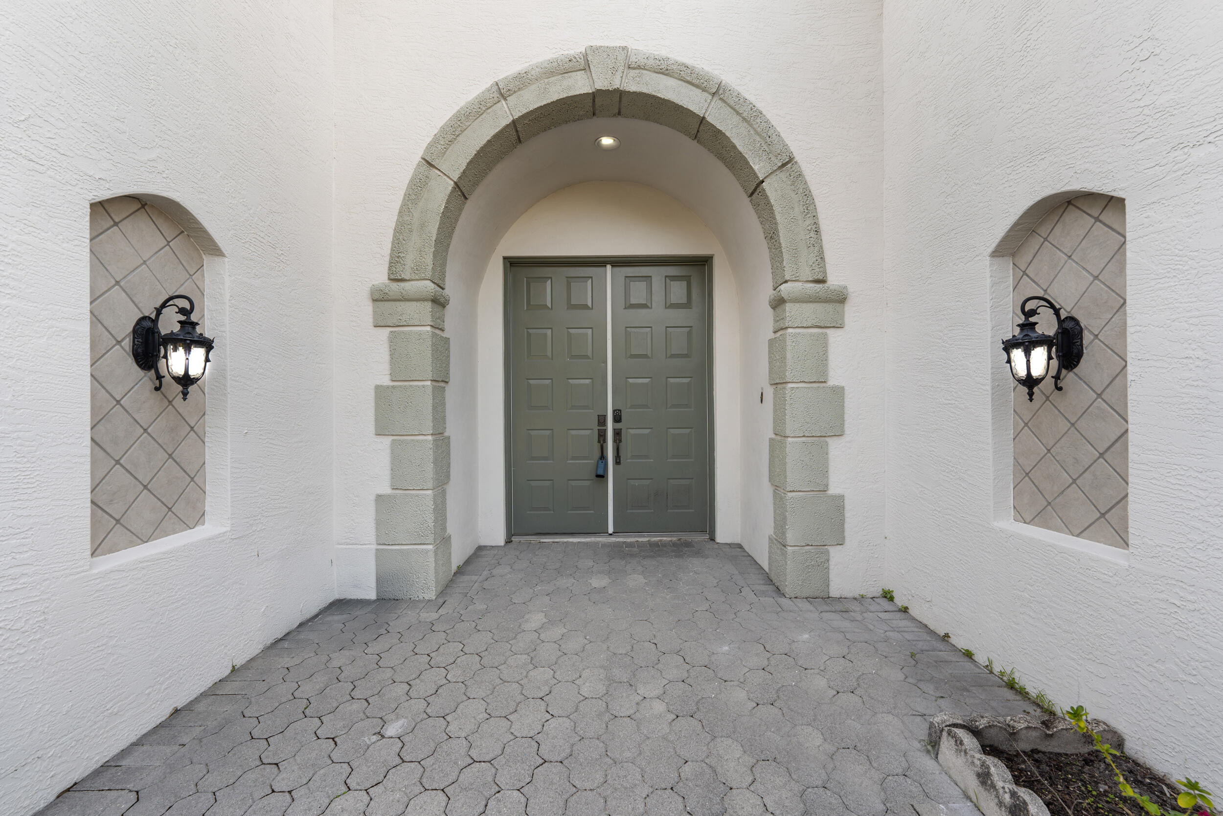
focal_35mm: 14
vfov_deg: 81.2
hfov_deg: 104.3
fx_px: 476
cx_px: 612
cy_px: 408
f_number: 8
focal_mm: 14
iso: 250
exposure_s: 1/20
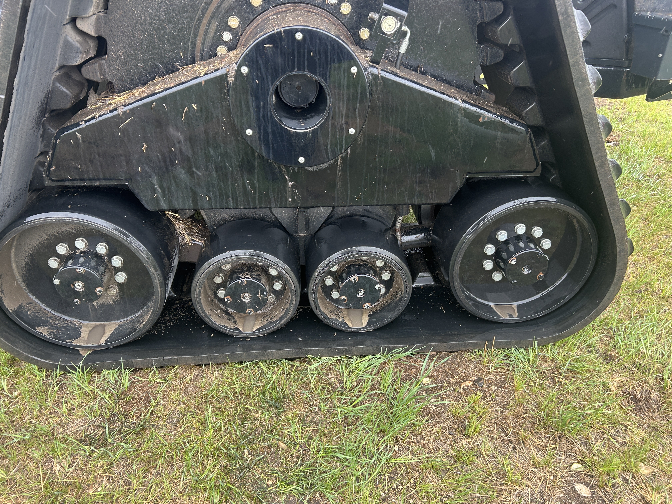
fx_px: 505
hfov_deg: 67.3
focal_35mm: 26
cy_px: 252
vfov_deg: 53.1
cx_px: 336
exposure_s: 1/121
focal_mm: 5.7
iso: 80
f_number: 1.5
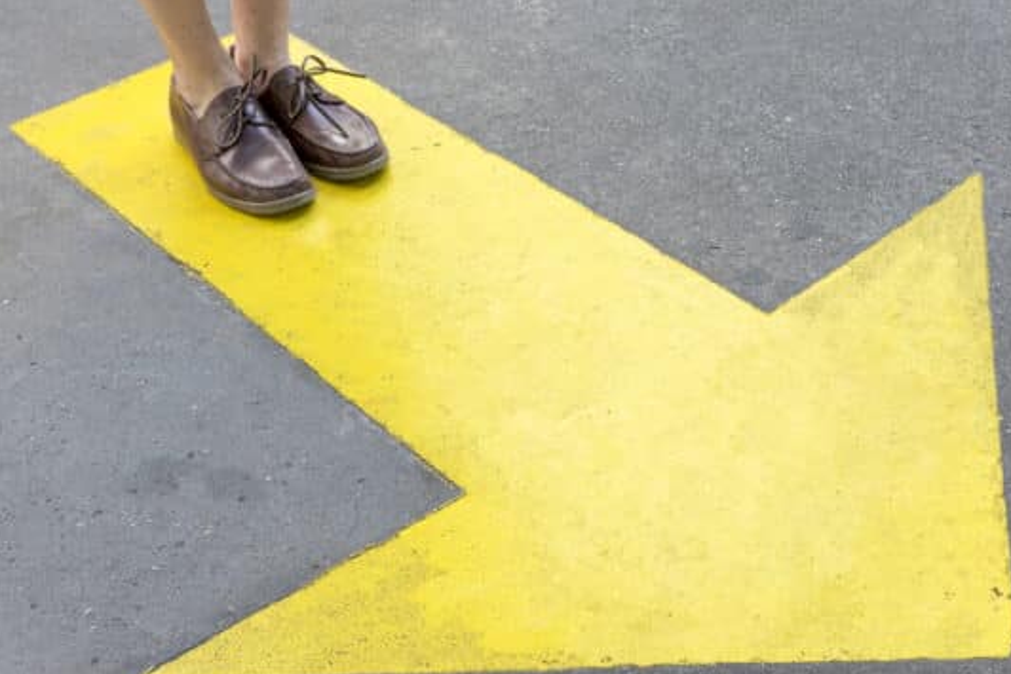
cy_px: 374
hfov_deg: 29.3
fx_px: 1928
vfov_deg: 19.8
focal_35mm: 69
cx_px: 570
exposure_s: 1/80
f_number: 8
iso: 200
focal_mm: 35
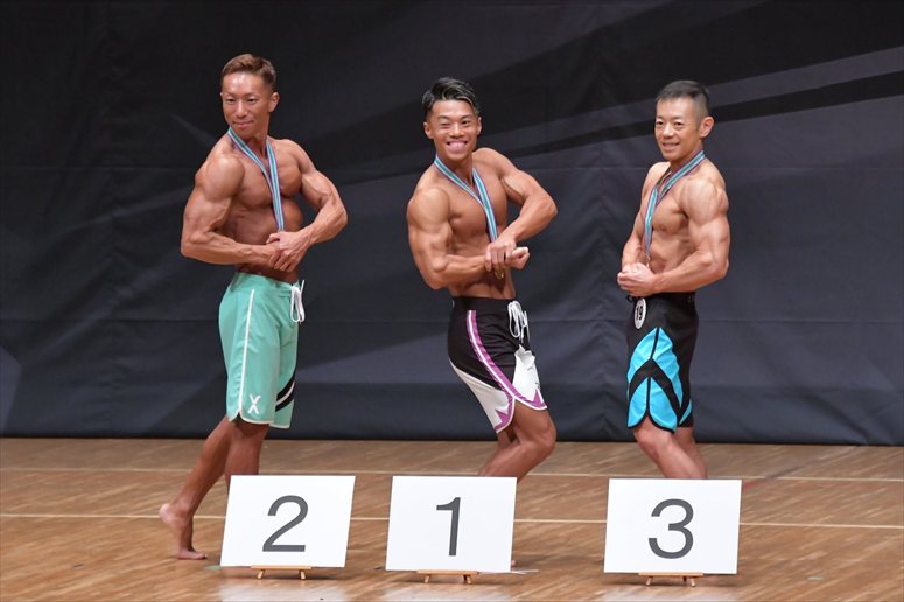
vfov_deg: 4.6
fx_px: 7530
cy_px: 301
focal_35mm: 300
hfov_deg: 6.9
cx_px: 452
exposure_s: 1/400
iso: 6400
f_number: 5.6
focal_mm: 200
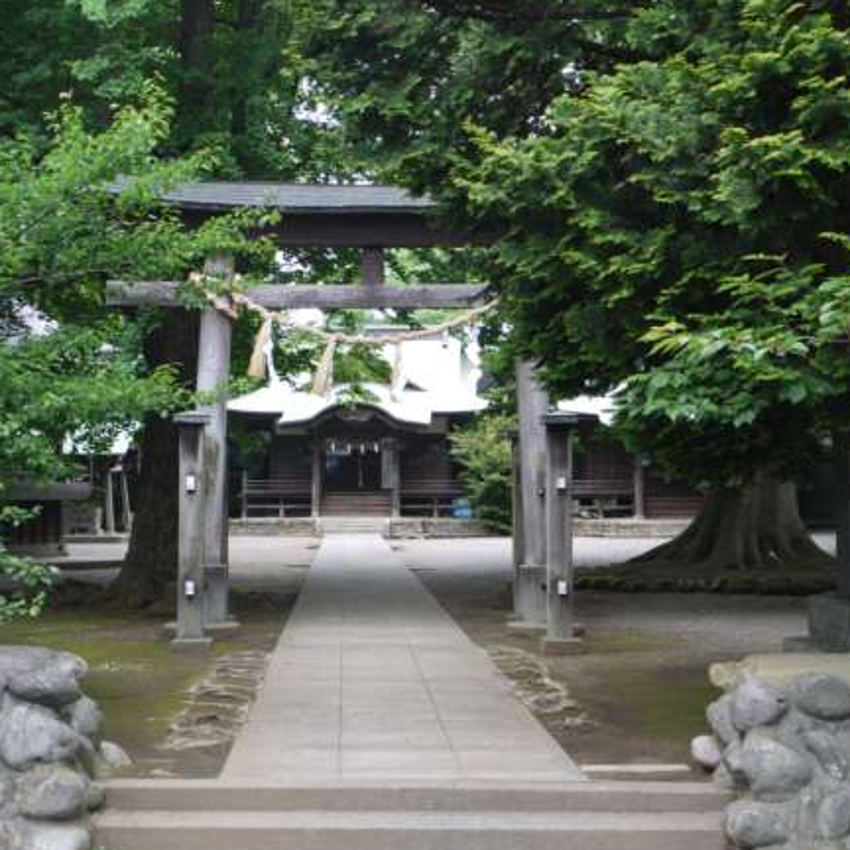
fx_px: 1389
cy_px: 415
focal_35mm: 50
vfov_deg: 34.0
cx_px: 376
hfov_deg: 34.0
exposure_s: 1/30
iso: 125
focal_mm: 20
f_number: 4.5
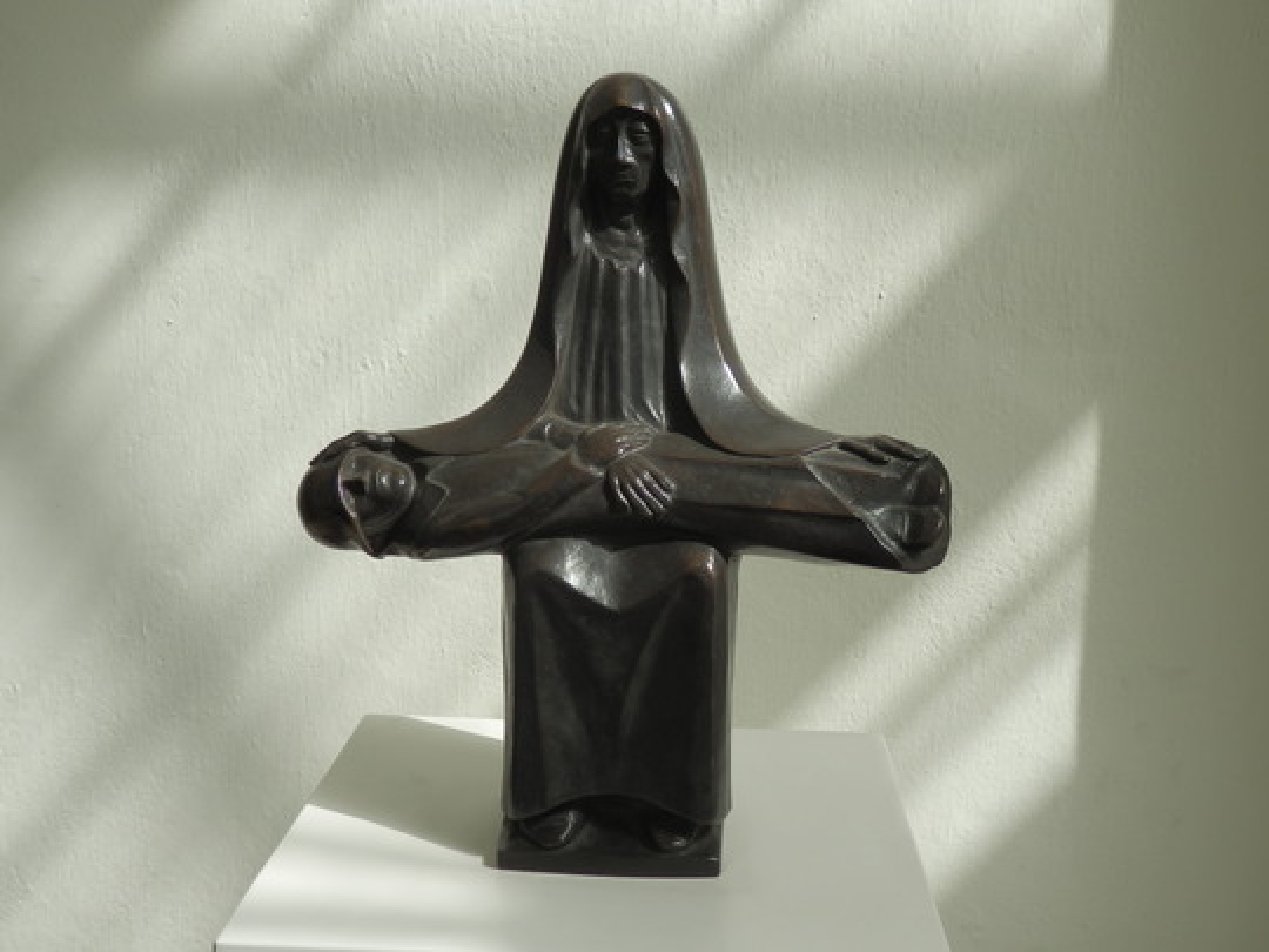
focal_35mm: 40
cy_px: 476
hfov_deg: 46.8
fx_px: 1466
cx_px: 634
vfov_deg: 36.0
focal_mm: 7.3
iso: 80
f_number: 3.7
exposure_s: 1/250
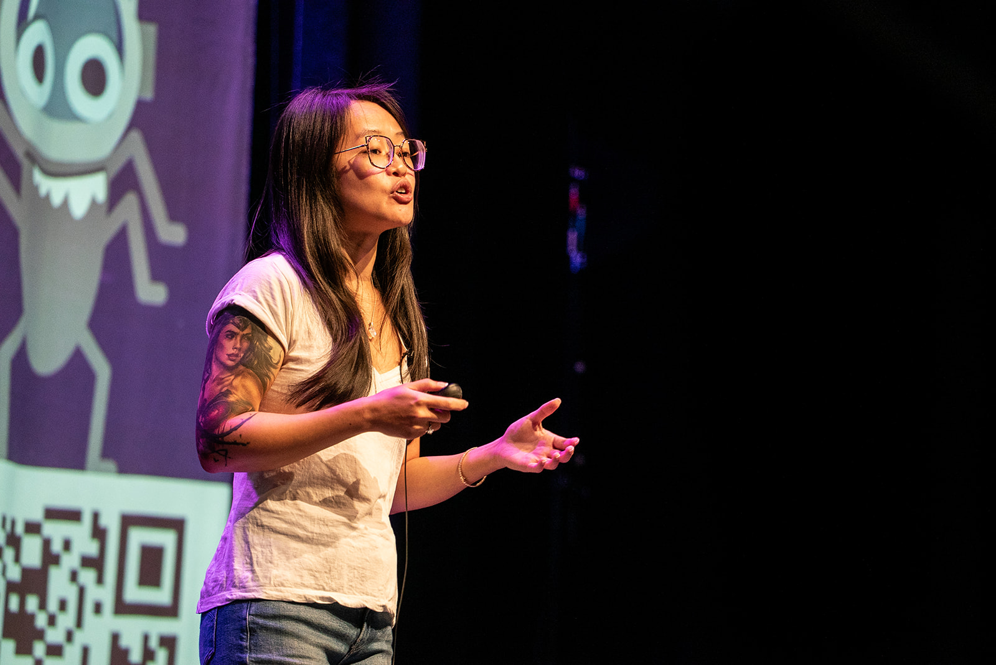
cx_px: 498
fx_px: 6948
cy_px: 332
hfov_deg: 8.2
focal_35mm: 251
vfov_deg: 5.5
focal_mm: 251
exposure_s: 1/125
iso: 3200
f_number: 5.6
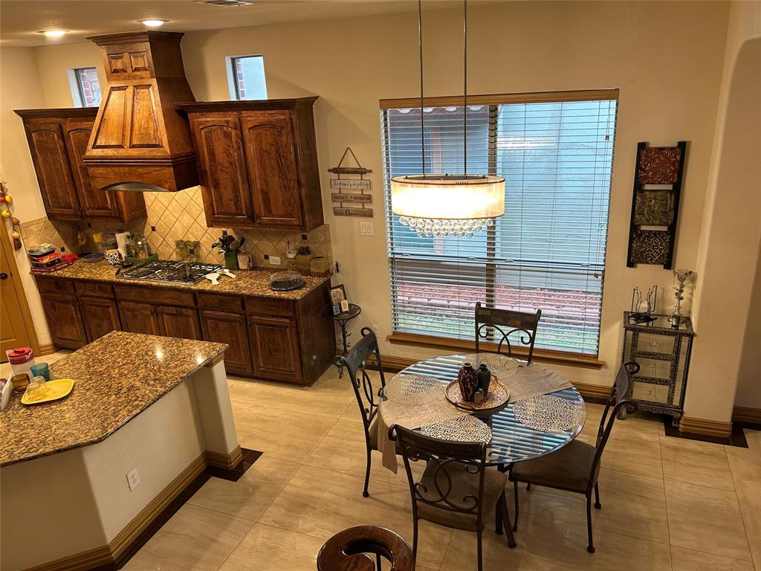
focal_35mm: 26
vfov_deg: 53.1
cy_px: 286
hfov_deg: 67.3
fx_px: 572
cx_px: 380
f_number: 1.5
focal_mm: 5.7
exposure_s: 1/60
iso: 100
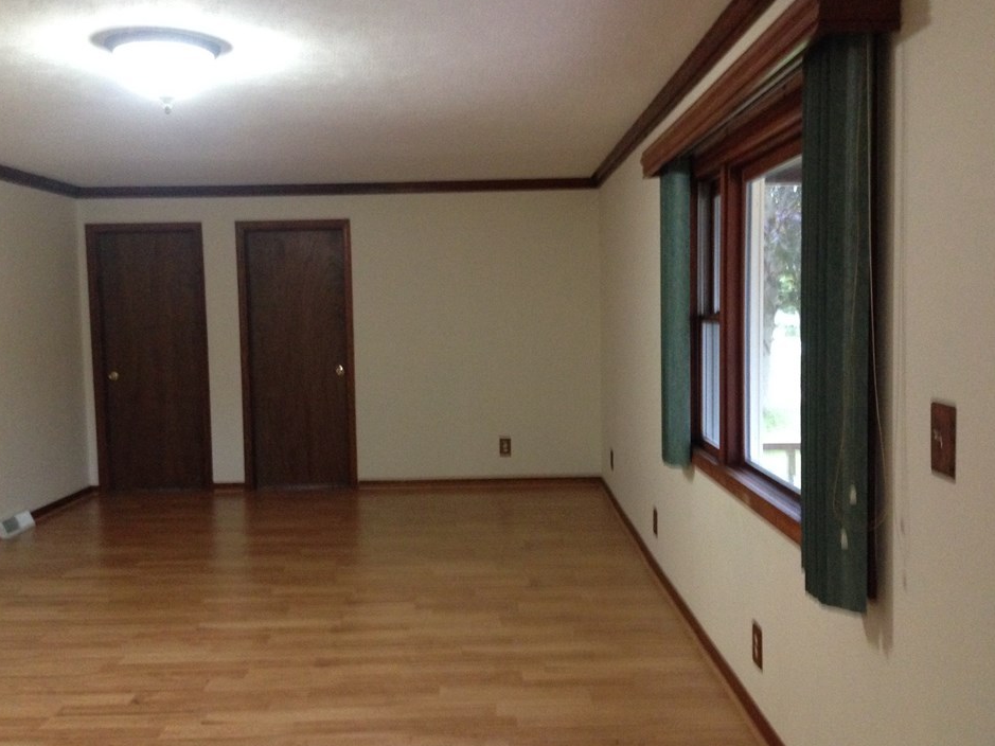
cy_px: 381
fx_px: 1035
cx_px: 472
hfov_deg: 51.3
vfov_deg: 39.6
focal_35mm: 36
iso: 400
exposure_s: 1/20
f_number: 2.4
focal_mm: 4.12
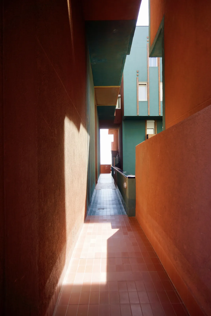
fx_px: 211
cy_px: 158
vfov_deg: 73.7
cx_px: 106
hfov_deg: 53.1
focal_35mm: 24
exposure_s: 1/100
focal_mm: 16
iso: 100
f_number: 5
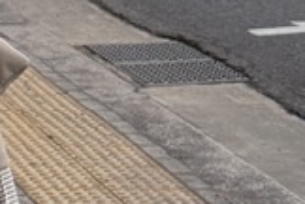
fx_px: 1339
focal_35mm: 158
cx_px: -90
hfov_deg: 12.6
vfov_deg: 8.6
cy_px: -49
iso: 100
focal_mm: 6.76
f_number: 1.78
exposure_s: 1/813
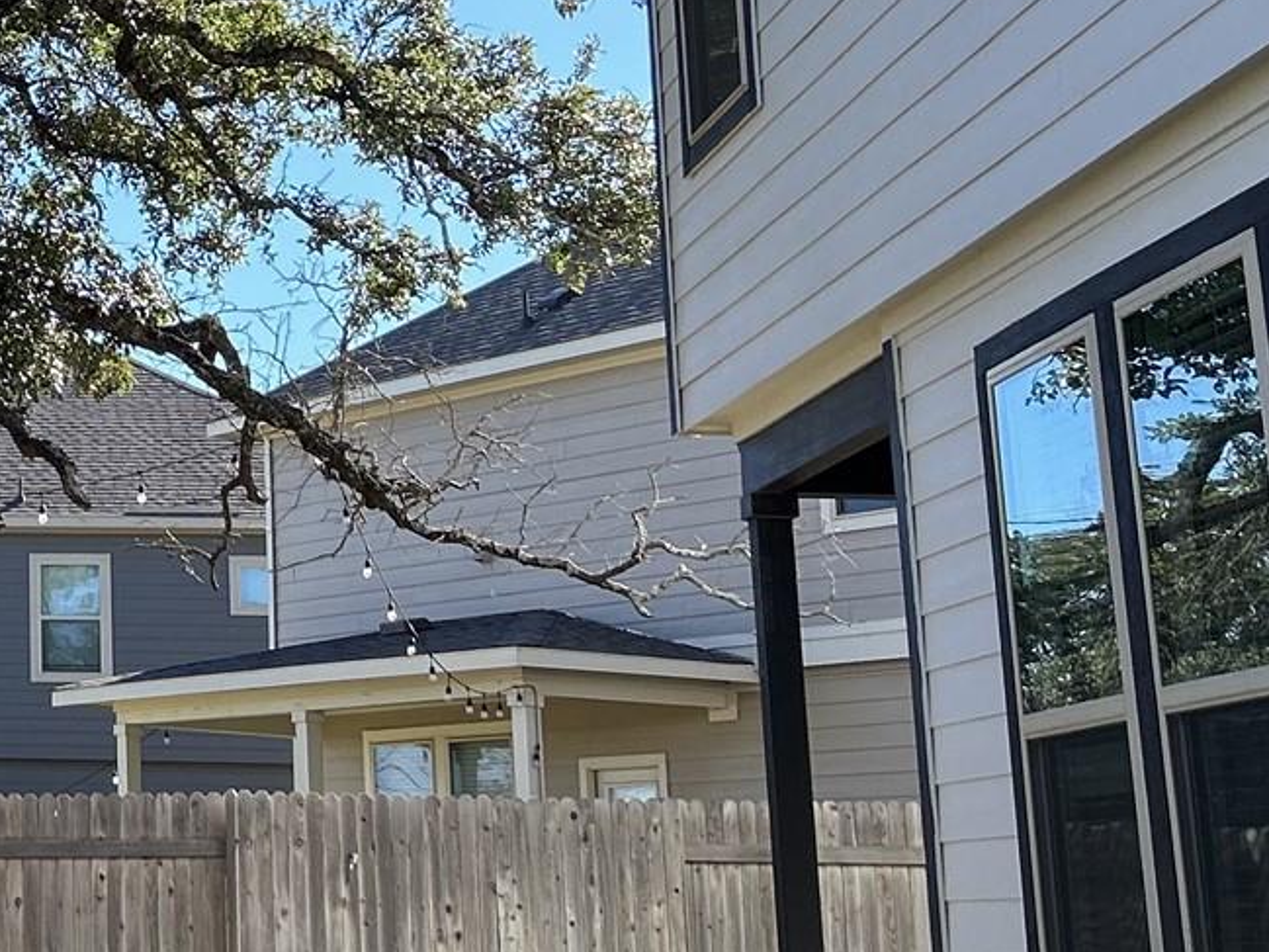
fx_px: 3007
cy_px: 84
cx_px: -291
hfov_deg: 21.9
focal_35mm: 82
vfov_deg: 17.7
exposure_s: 1/1377
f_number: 1.5
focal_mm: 5.7
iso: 50
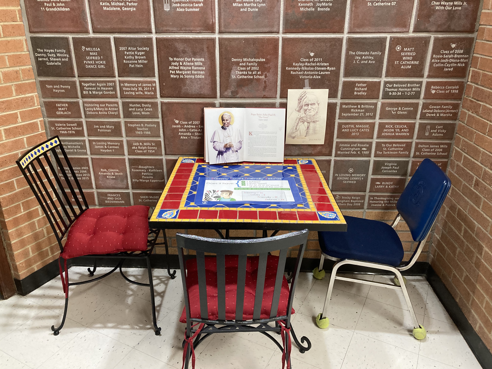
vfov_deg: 49.7
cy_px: 184
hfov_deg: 63.4
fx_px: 398
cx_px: 246
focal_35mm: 28
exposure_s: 1/60
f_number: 1.8
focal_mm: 3.99
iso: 250
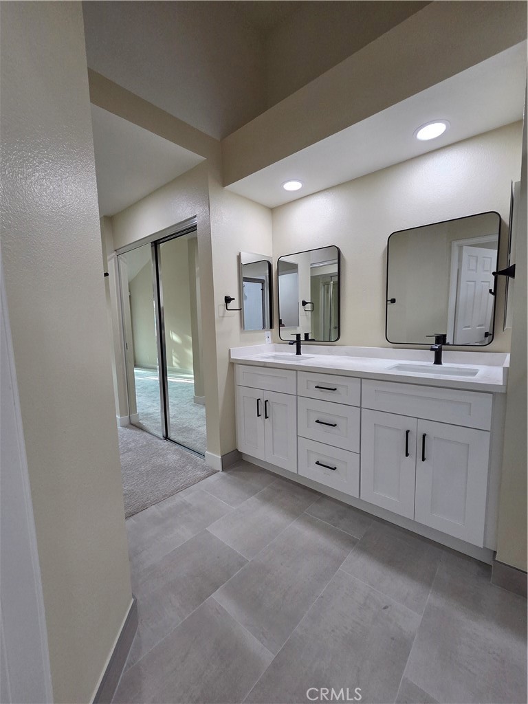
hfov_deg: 89.9
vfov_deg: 106.2
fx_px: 264
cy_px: 352
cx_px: 264
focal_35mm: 13
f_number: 2.2
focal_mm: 2.2
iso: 200
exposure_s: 1/120
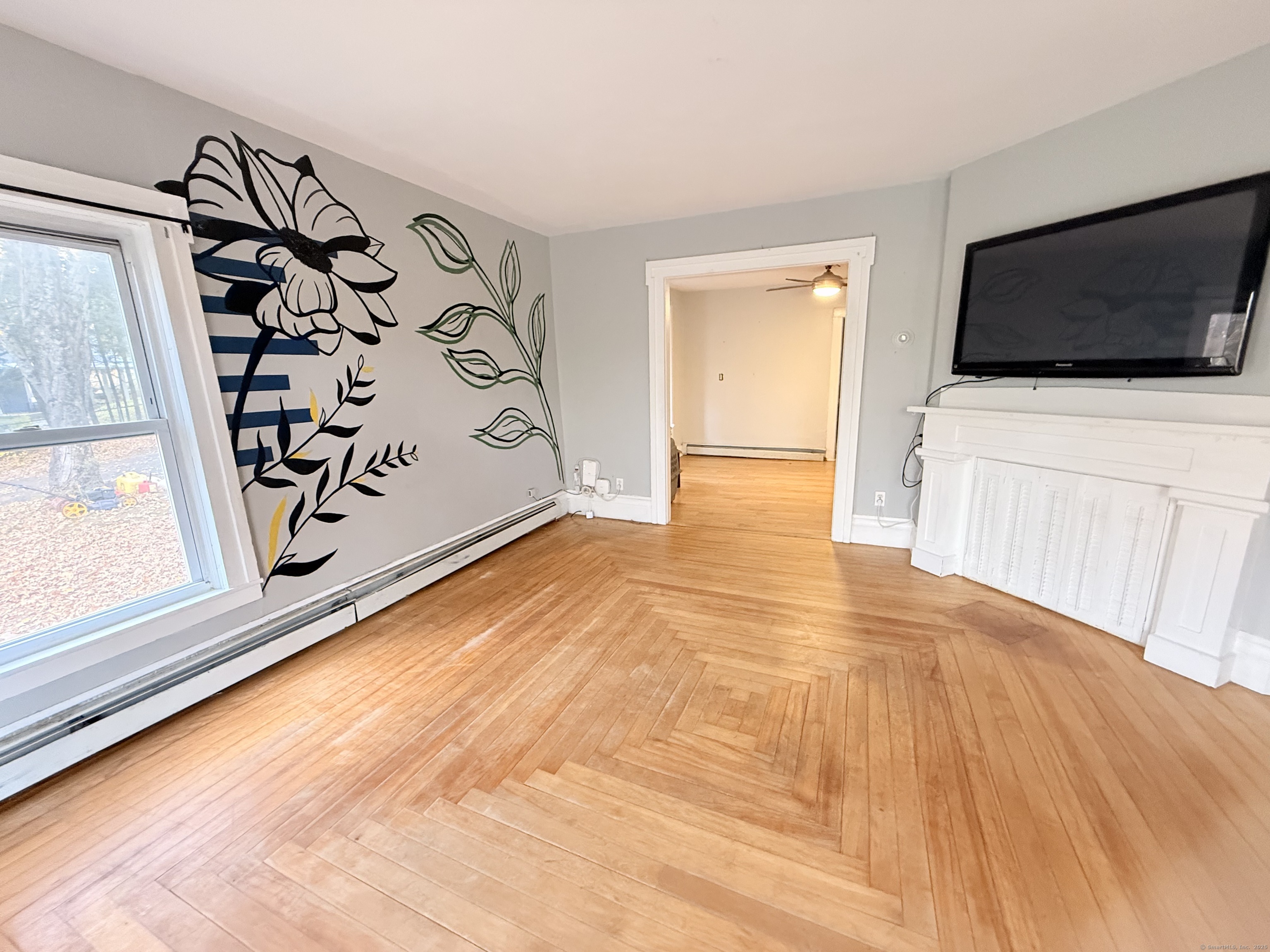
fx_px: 514
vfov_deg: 85.7
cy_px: 476
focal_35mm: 14
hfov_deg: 102.1
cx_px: 635
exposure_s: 1/60
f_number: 2.2
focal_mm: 2.22
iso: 640
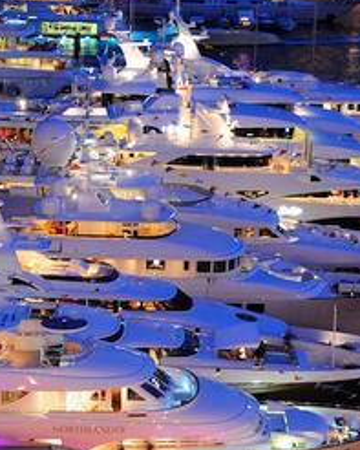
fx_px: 1414
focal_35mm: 106
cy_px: 303
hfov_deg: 14.5
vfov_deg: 18.0
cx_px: 168
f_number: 4
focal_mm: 29
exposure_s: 1/2
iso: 400
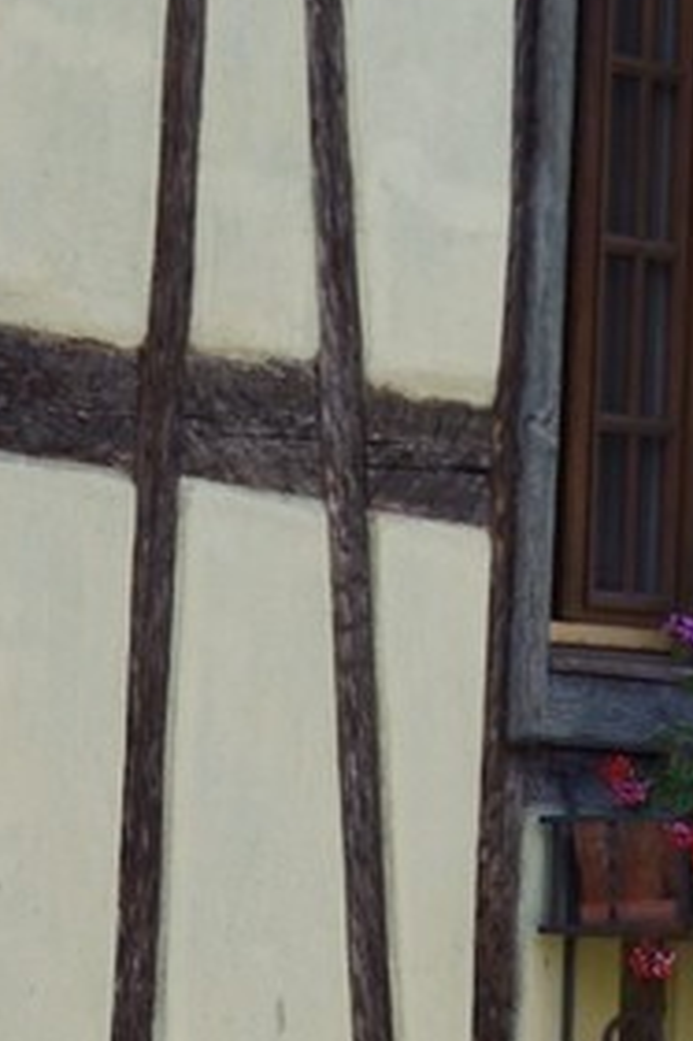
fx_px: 11534
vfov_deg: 5.0
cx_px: -1153
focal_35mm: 399
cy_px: 2904
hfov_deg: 3.4
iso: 200
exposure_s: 1/250
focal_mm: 70
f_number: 8
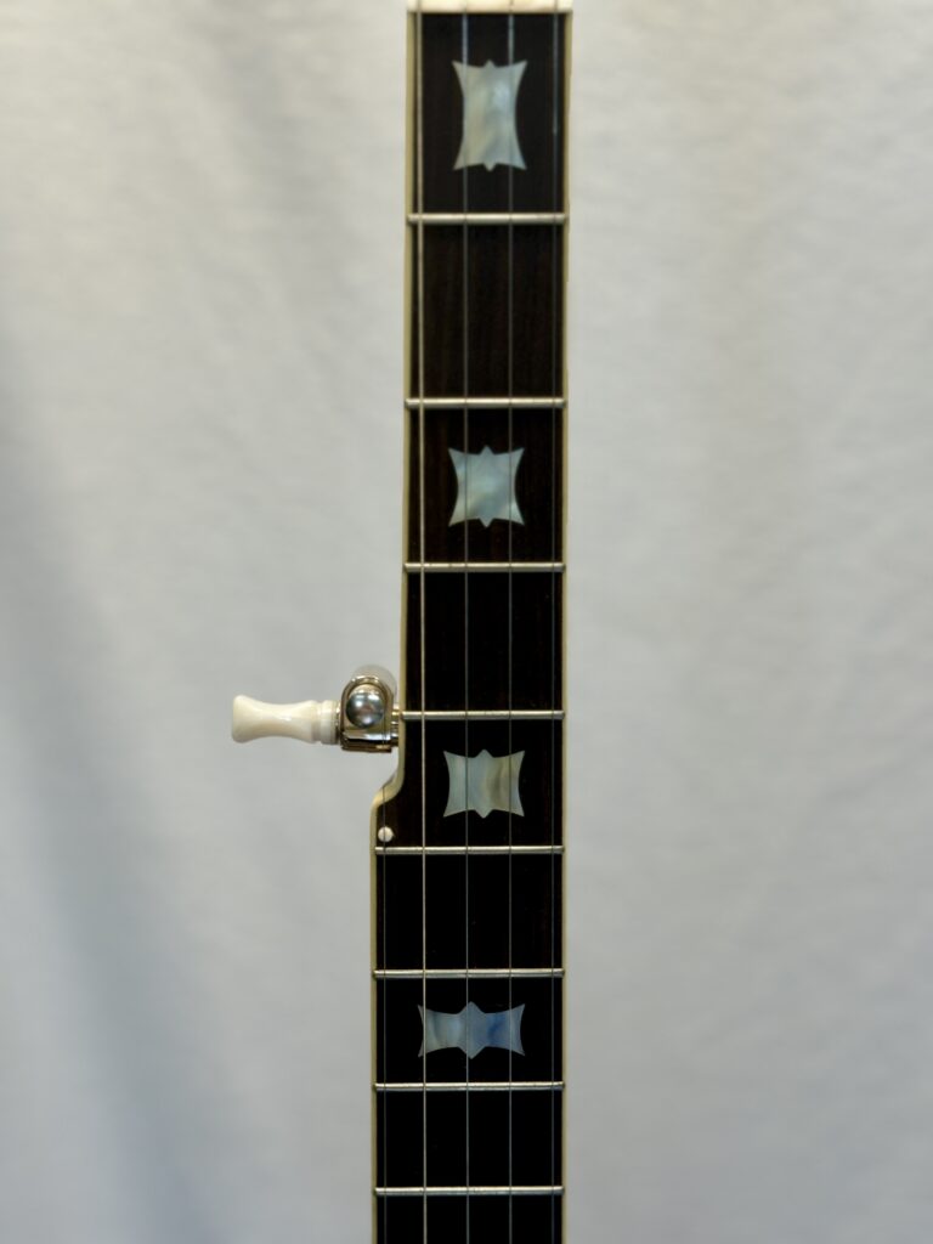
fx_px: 1725
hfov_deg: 30.3
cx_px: 466
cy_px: 622
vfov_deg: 39.7
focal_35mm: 48
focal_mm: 6.76
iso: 80
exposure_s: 1/60
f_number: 1.78
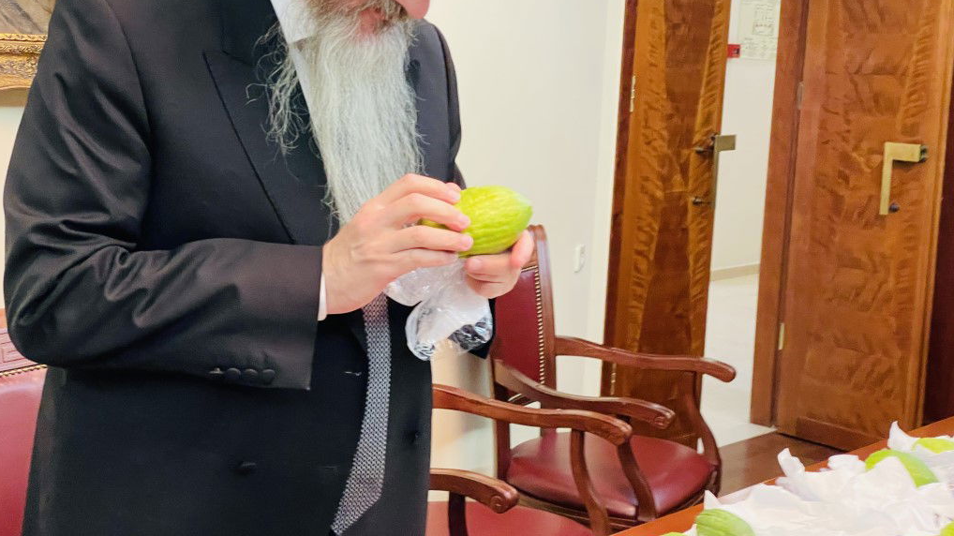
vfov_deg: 21.0
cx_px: 475
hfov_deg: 36.6
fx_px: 1442
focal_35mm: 57
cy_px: 184
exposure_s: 1/50
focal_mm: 6
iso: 400
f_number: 2
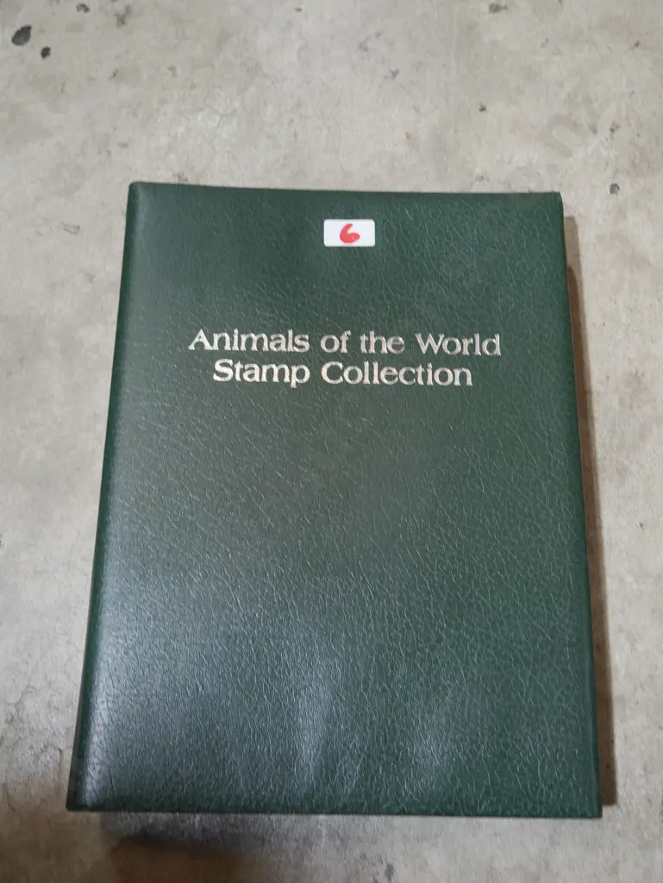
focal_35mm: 38
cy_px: 442
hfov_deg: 37.8
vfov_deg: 49.0
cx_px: 332
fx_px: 970
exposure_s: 1/60
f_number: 4.1
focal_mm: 19
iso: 400
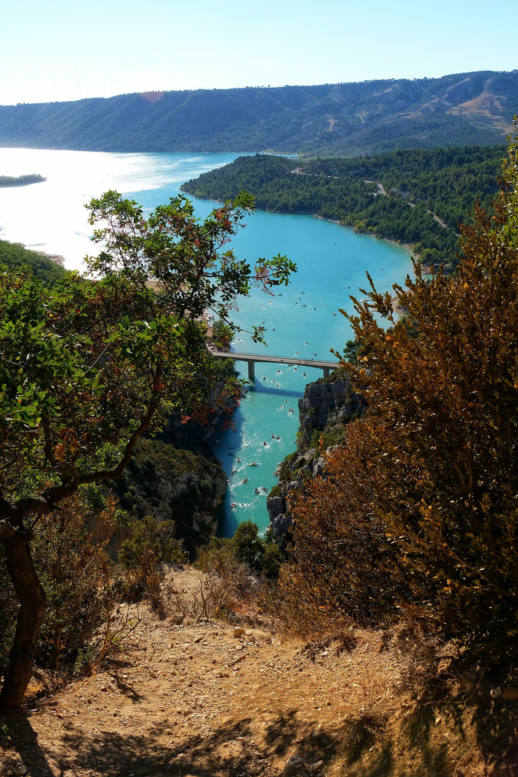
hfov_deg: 36.9
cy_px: 388
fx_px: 777
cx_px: 259
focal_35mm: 36
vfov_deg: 53.1
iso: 200
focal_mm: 24.3
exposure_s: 1/120
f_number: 11
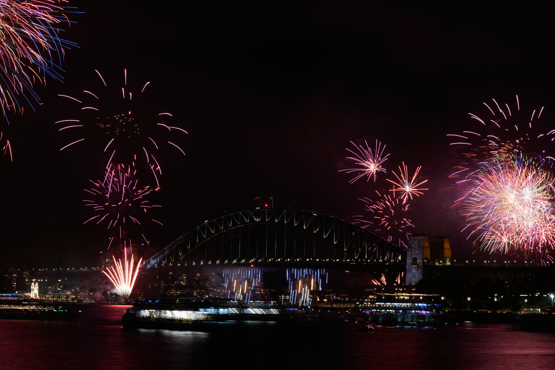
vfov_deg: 19.5
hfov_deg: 28.8
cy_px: 185
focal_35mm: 70
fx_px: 1079
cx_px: 278
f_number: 13
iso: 100
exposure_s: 56
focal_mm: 70
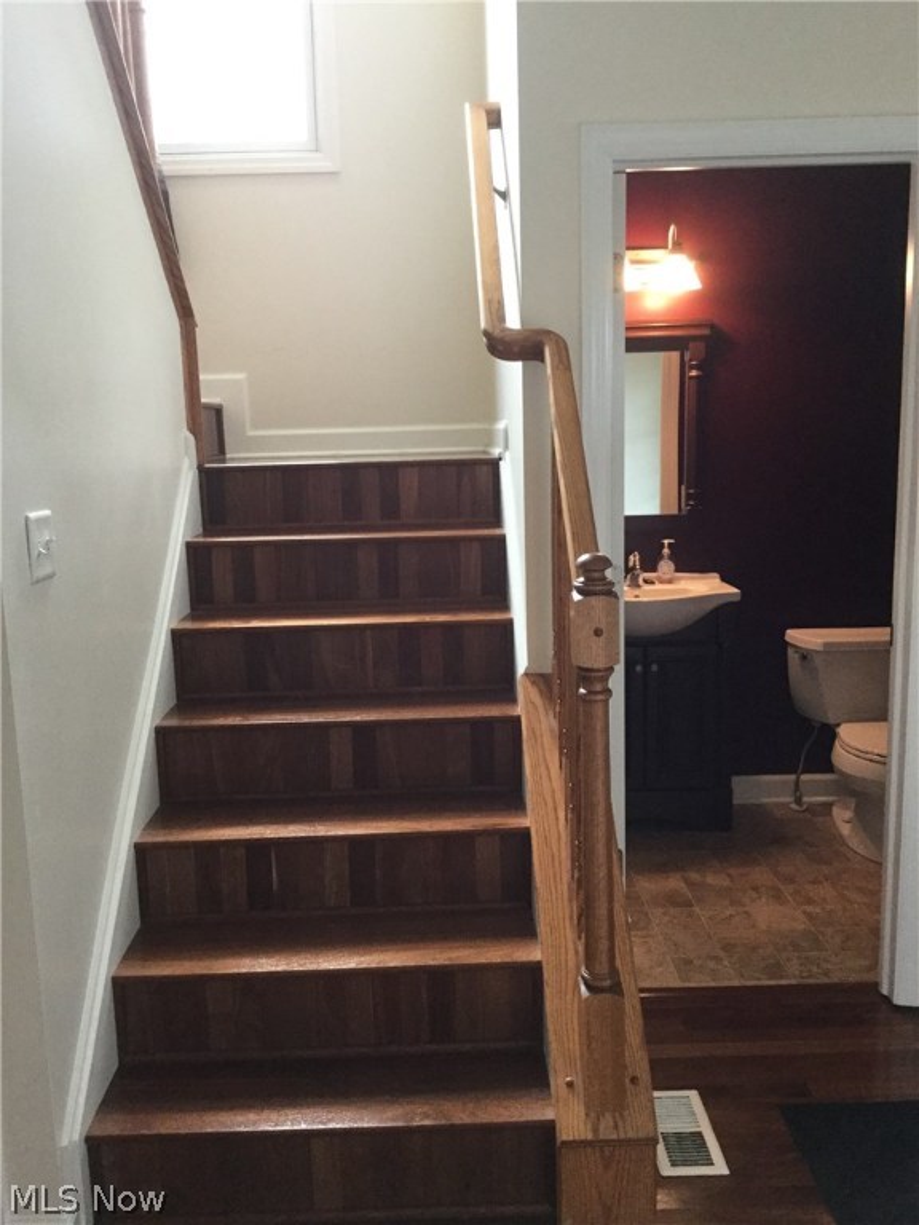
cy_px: 612
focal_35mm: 31
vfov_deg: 58.4
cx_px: 460
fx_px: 1097
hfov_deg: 45.4
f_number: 2.4
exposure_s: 1/30
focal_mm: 3.3
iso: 125
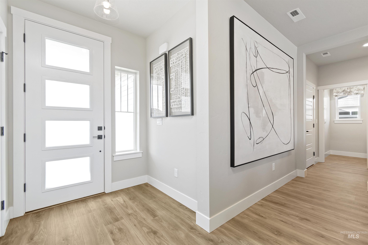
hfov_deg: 100.4
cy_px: 122
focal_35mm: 15
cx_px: 184
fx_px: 153
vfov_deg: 77.3
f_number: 6.3
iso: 320
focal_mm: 10
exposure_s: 1/8
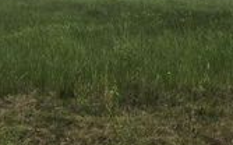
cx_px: 121
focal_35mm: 89
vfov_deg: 14.0
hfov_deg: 23.3
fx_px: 565
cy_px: -47
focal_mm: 3.99
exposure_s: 1/4425
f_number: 1.8
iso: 25
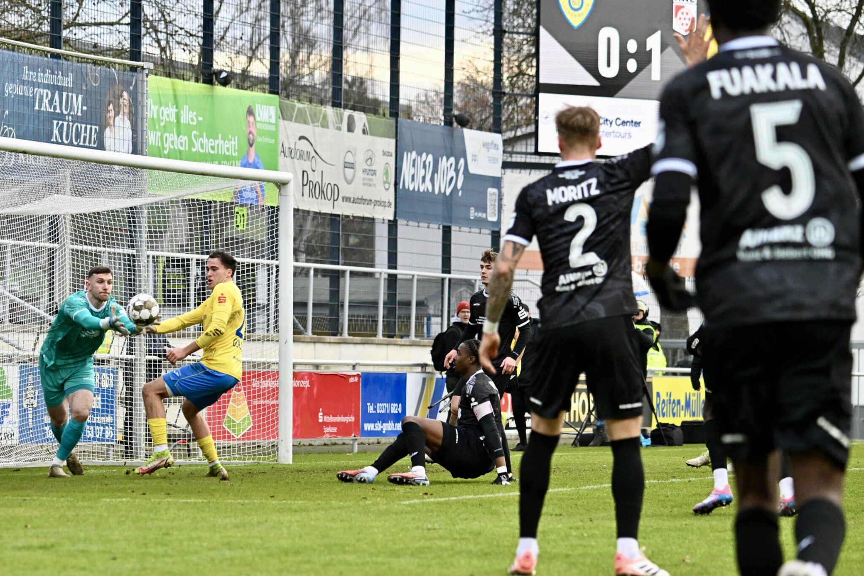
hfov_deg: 12.8
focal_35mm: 160
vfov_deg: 8.6
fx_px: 3839
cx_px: 432
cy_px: 288
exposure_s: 1/1600
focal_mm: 160
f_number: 5
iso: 3600
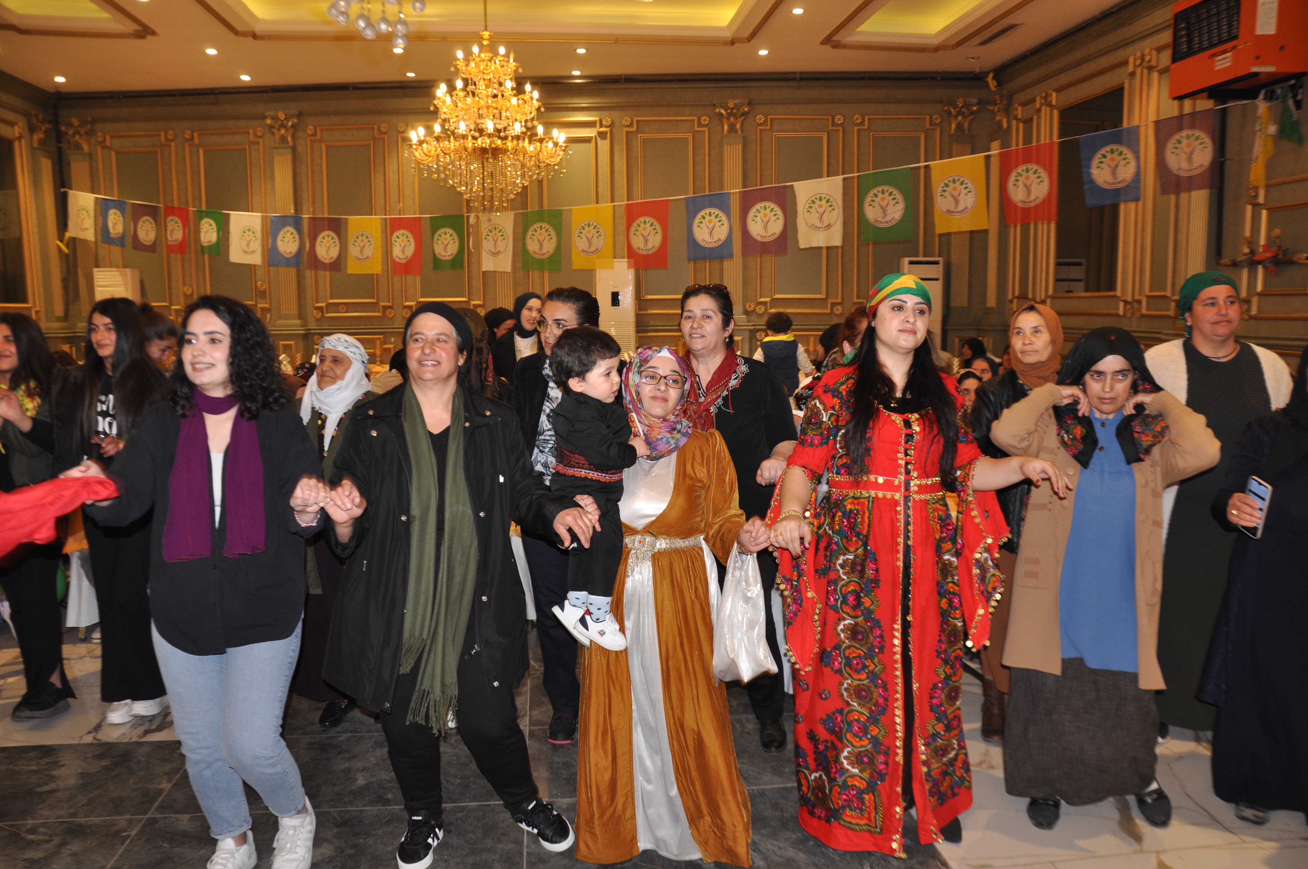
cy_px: 434
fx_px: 980
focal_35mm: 27
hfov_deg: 67.4
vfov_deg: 47.8
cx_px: 654
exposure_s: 1/60
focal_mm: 18
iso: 400
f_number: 3.5
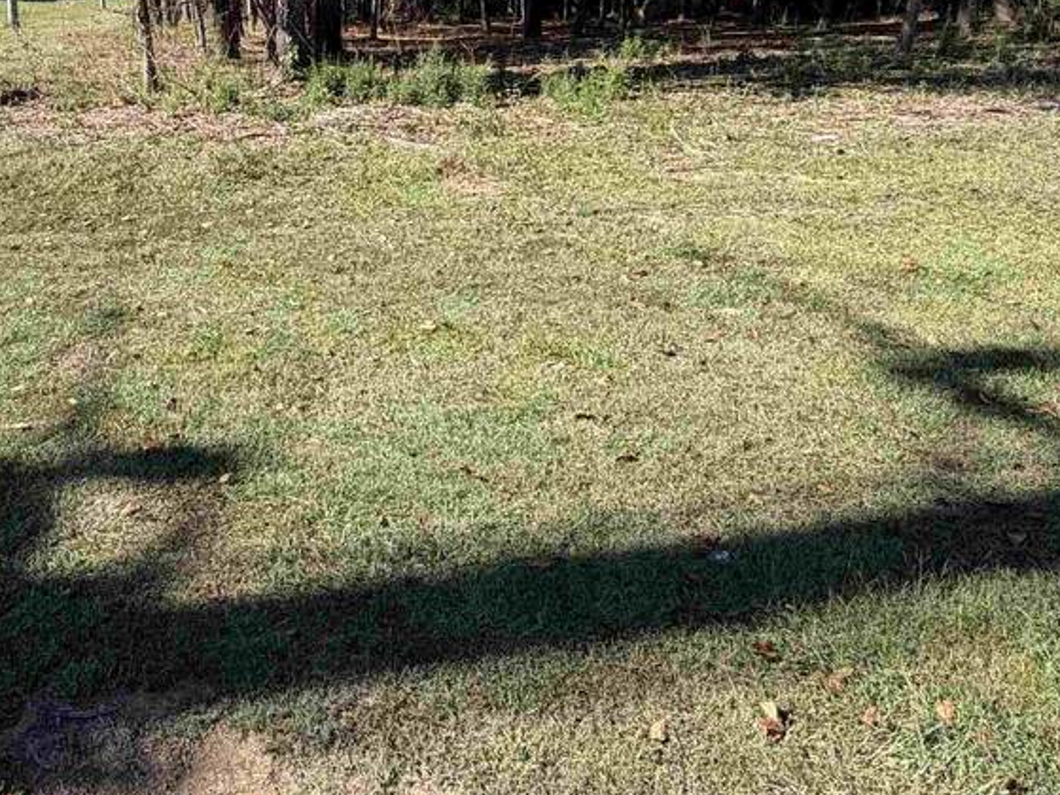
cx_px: 327
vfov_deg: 42.2
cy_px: 157
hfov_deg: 55.3
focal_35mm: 32
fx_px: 980
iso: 40
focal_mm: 2.22
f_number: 2.2
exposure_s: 1/672
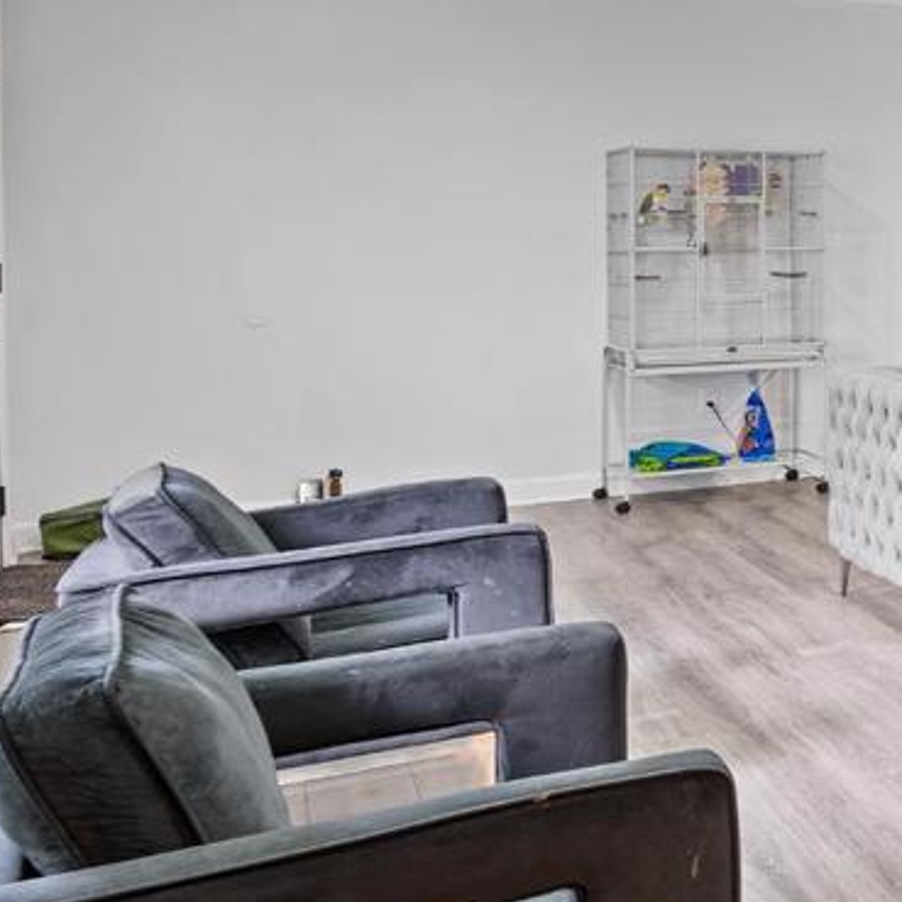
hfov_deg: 21.8
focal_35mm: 55
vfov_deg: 30.8
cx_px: 1567
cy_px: 232
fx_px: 1611
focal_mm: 16.5
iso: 200
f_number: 8
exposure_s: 2.5
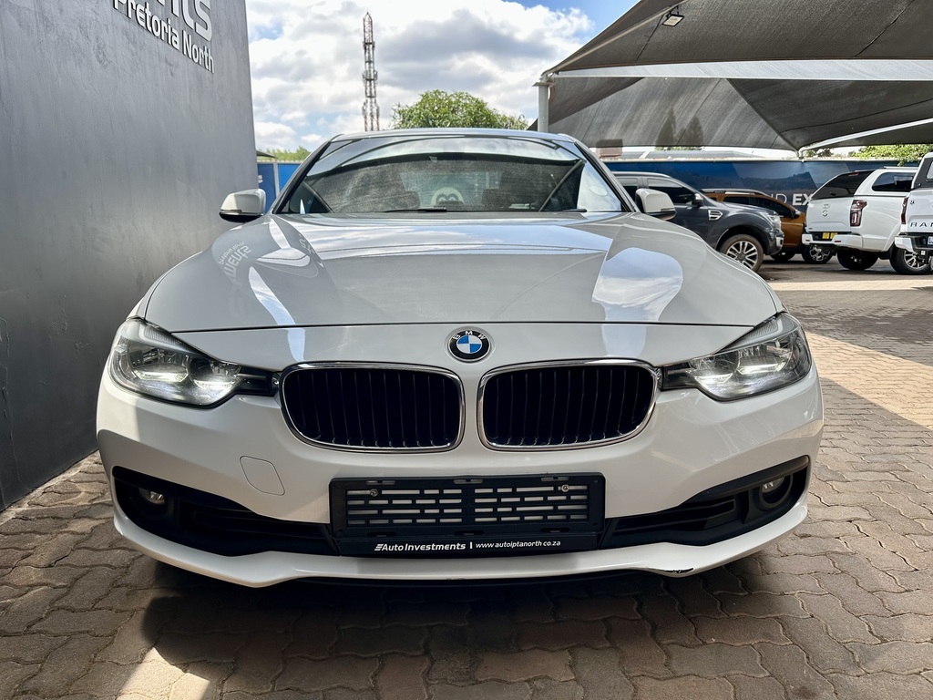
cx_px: 466
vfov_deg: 56.8
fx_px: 647
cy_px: 350
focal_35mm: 24
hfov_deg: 71.6
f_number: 1.78
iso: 80
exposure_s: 1/1050
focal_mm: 6.86
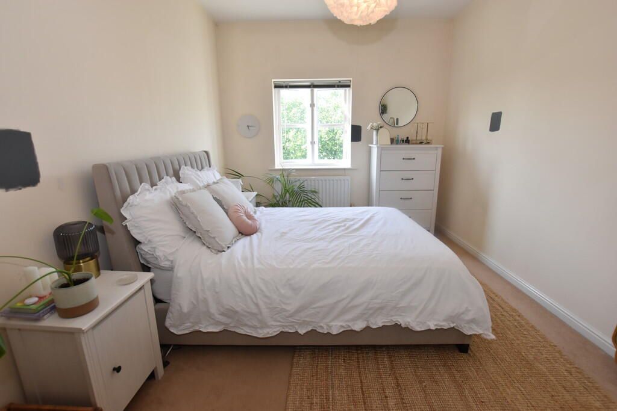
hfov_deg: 95.0
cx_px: 308
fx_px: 283
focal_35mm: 16
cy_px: 206
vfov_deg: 72.1
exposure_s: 1/100
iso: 800
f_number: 5
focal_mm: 11
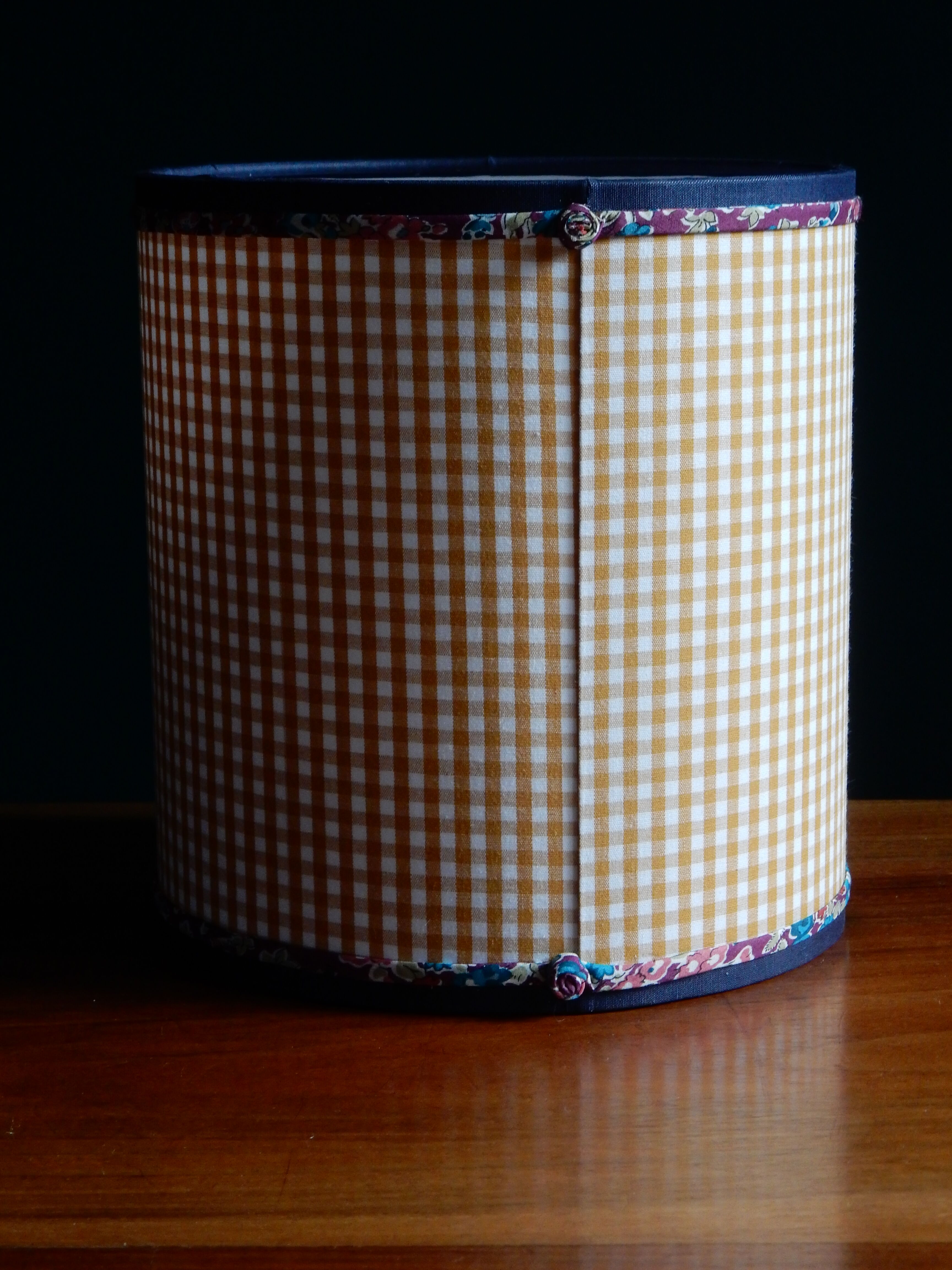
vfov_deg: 23.3
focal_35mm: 84
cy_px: 635
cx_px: 476
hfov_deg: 17.6
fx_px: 3080
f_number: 5
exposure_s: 1/30
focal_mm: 14.9
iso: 400
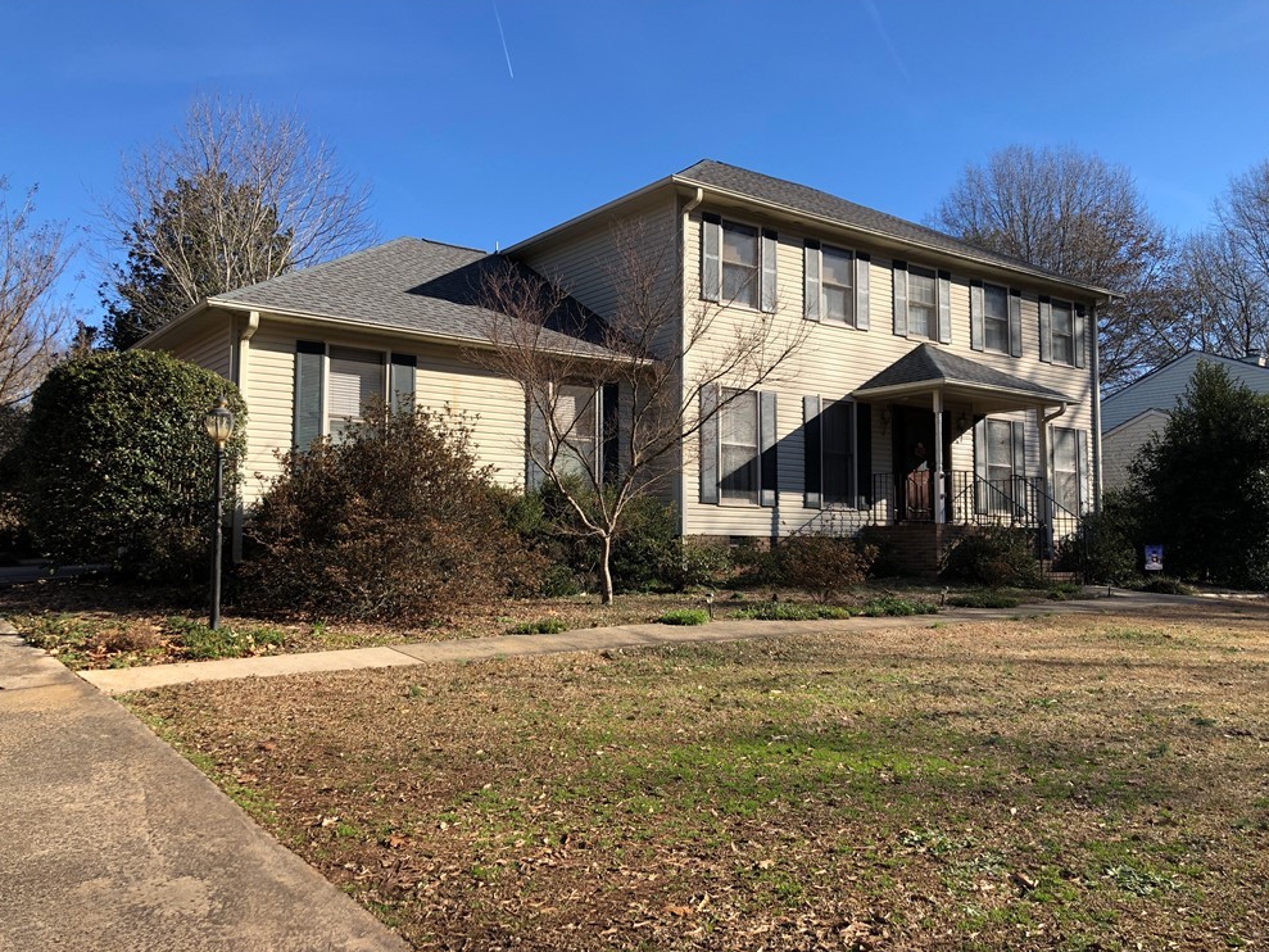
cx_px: 617
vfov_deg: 48.2
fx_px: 1063
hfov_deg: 61.6
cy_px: 481
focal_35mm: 29
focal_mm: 3.99
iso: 20
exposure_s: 1/979
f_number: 1.8
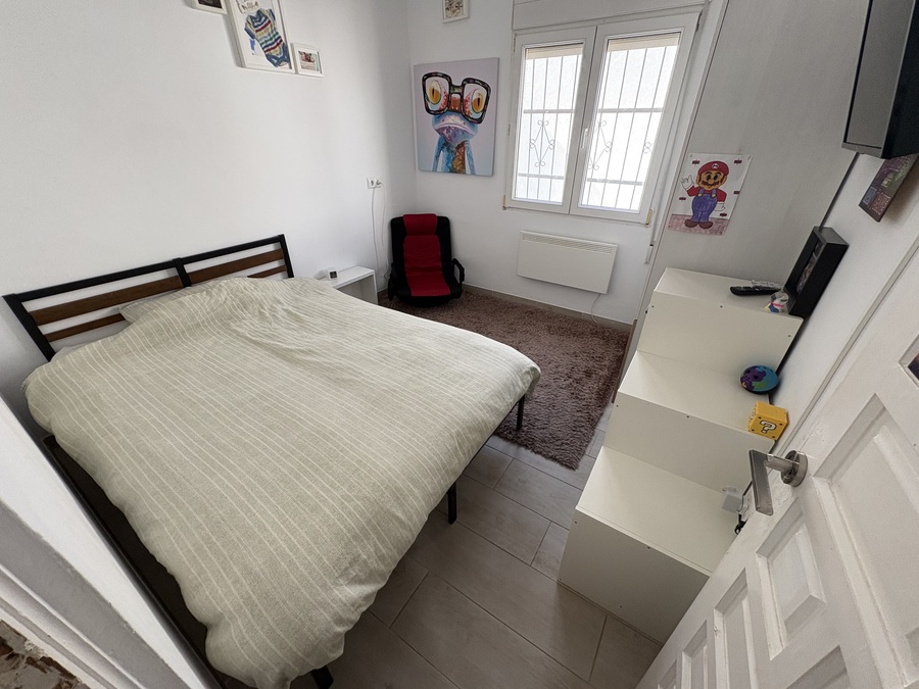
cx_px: 460
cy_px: 344
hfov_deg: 102.1
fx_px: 372
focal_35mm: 14
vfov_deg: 85.7
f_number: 2.2
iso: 160
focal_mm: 2.22
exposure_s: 1/99
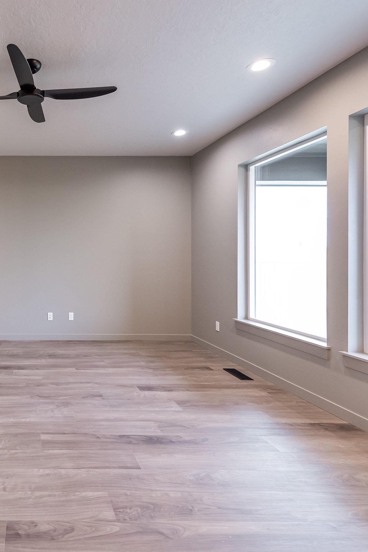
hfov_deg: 51.0
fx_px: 337
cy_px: 269
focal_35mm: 22
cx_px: 40
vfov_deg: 78.6
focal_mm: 14
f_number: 4
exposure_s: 1/100
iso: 1600
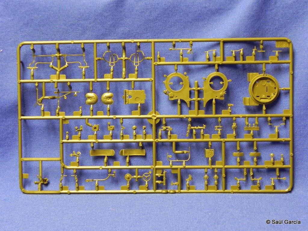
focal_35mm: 75
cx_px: 154
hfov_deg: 26.0
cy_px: 116
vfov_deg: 19.6
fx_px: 667
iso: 400
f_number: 4
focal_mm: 13.4
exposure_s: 1/8.5
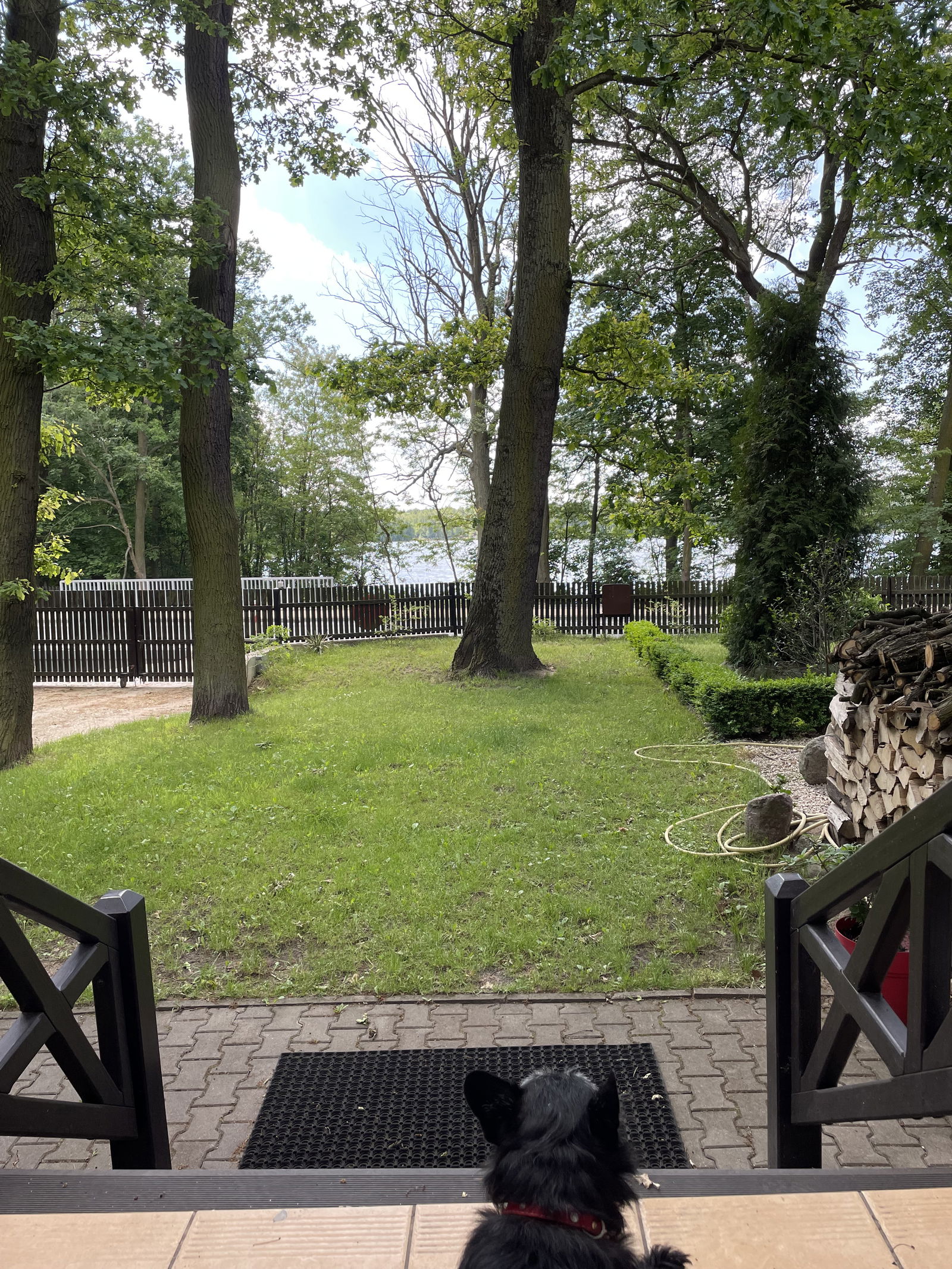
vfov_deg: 67.3
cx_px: 476
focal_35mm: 26
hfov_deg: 53.1
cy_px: 634
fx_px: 953
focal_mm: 4.2
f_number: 1.6
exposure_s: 1/456
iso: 32
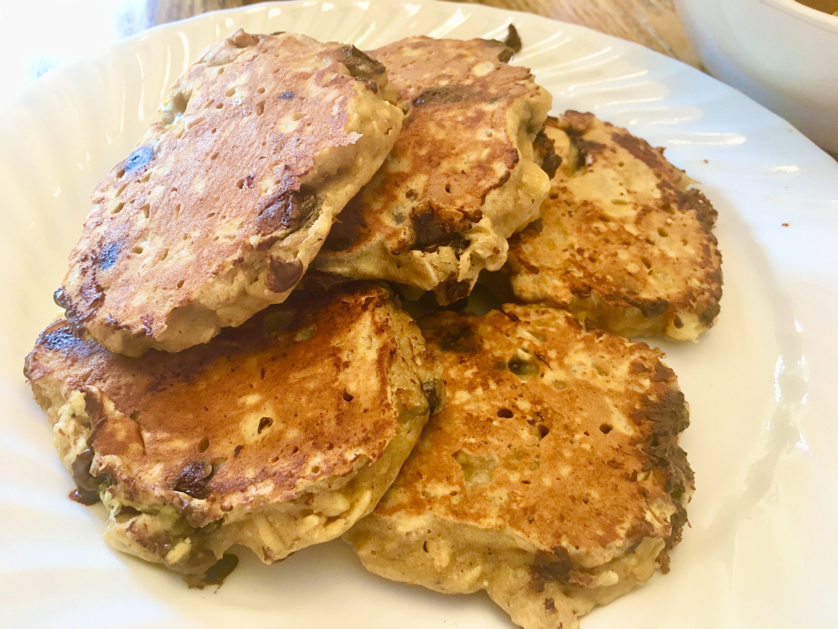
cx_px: 419
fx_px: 702
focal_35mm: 29
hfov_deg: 61.7
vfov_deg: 48.2
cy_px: 314
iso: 125
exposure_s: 1/30
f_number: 2.2
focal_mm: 4.15
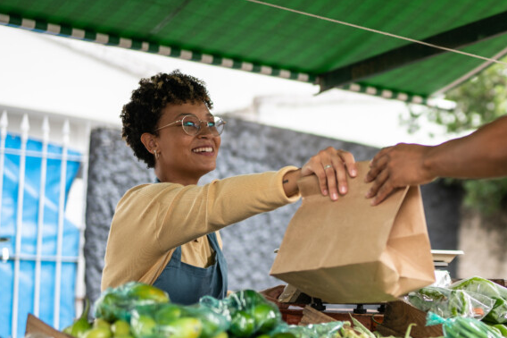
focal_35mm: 74
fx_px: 1042
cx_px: 495
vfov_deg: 18.4
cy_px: 184
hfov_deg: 26.1
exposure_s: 1/800
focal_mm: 35
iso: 50
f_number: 1.2
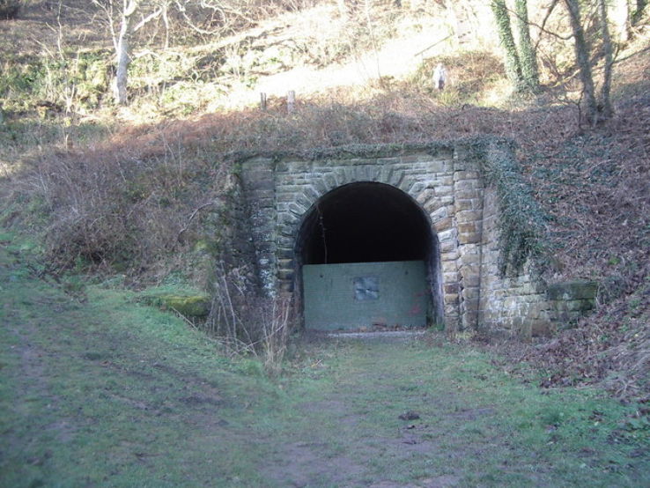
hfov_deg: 49.0
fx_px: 714
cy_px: 244
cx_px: 325
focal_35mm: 38
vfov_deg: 37.7
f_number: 2.6
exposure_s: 1/60
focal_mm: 5.8
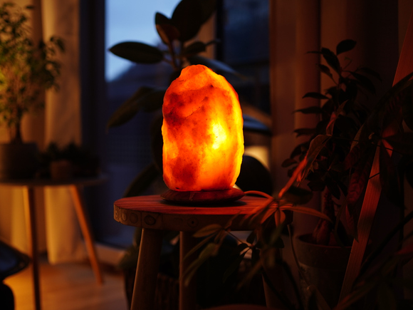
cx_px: 169
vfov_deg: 34.3
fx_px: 501
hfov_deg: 44.6
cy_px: 153
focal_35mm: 42
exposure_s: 1/50
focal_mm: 35
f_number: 2
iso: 320
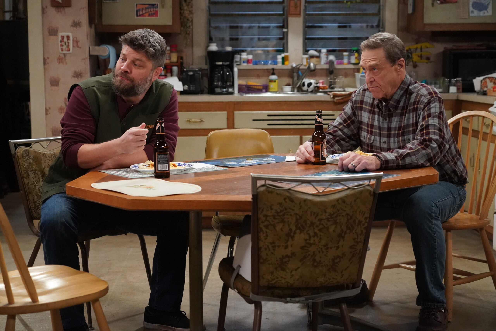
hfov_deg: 31.9
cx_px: 248
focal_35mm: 63
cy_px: 166
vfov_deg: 21.6
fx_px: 868
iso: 8000
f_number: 4
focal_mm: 63
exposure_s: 1/125
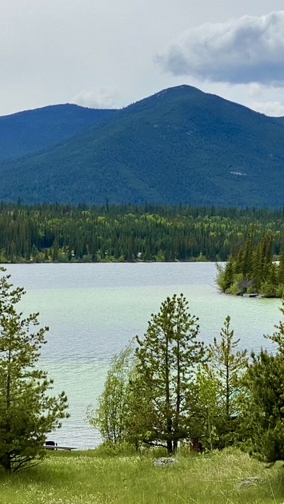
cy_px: 201
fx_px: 1231
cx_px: 23
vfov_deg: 23.1
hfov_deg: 13.0
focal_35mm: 92
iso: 20
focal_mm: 6
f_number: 2
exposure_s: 1/3690
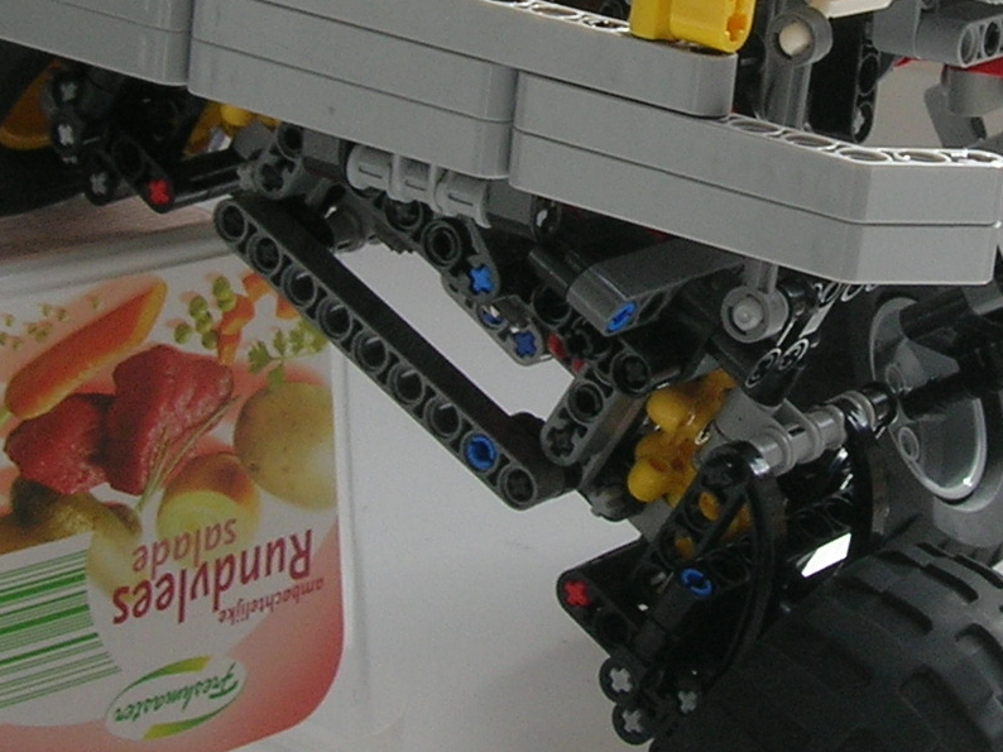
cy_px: 182
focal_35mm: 111
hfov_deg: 17.6
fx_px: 3215
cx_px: 783
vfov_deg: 13.3
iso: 50
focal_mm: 5.7
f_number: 4.9
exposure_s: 1/67.1
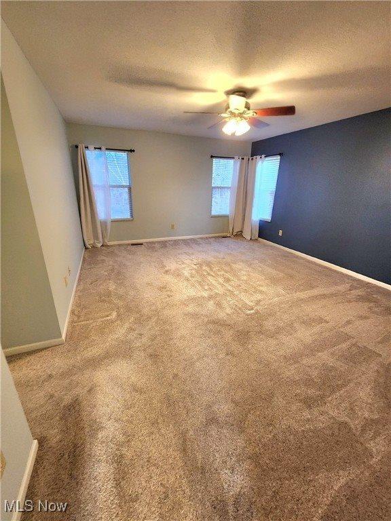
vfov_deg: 106.2
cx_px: 196
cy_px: 260
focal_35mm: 13
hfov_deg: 89.9
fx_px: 196
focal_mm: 2.2
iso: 500
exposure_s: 1/30
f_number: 2.2
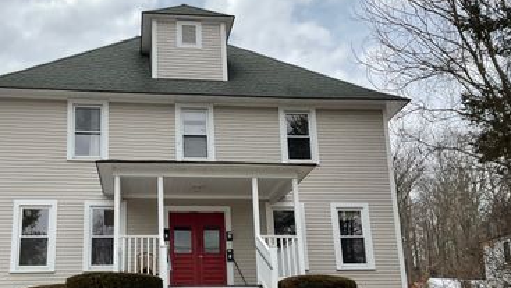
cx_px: 203
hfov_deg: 47.0
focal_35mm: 43
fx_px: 583
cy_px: 219
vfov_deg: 27.4
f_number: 1.8
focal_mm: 3
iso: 16
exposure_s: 1/1577
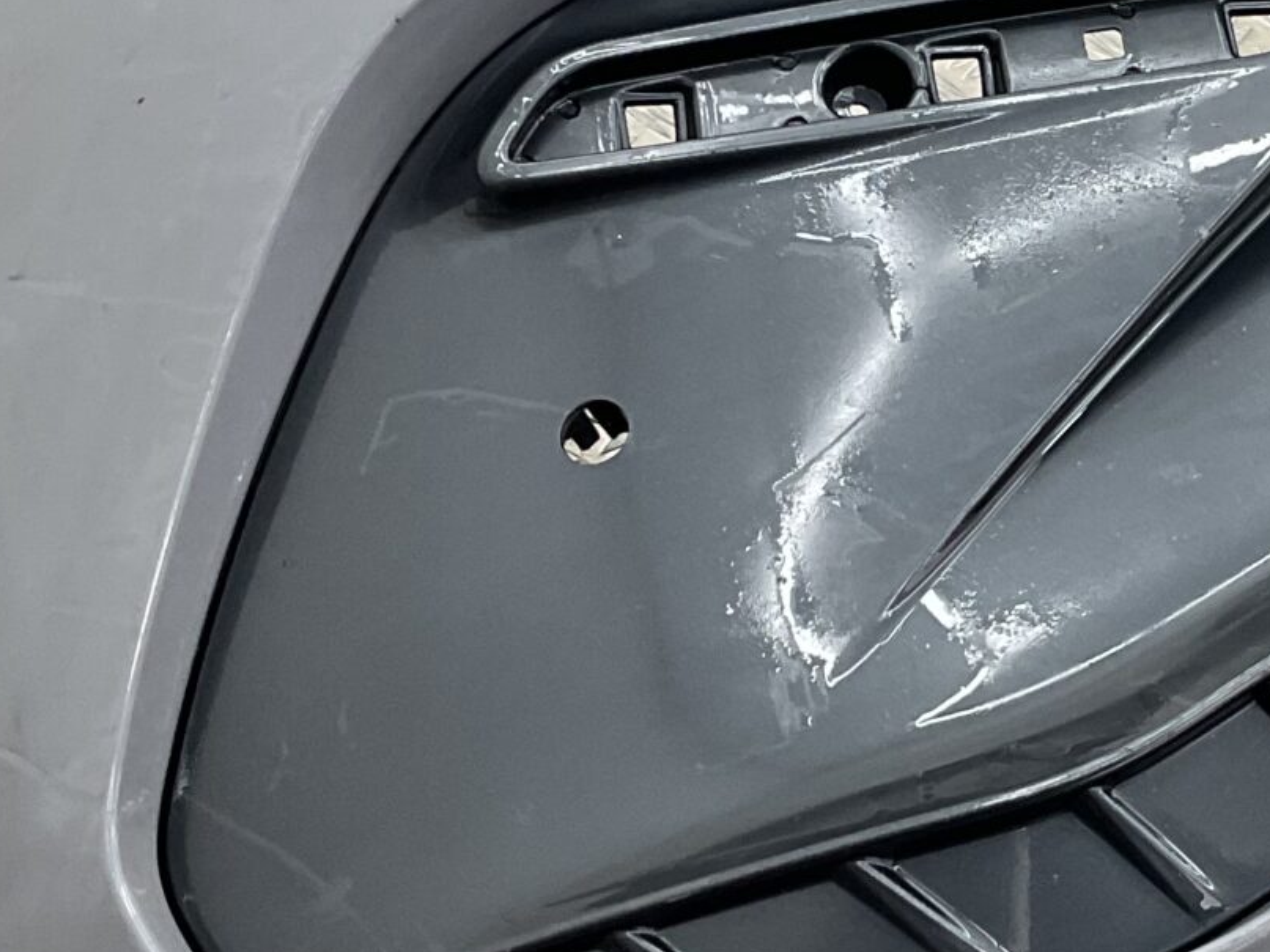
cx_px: 1191
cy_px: 343
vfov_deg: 16.0
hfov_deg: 20.8
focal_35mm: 92
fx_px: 3375
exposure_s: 1/100
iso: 40
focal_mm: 3
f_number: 1.8
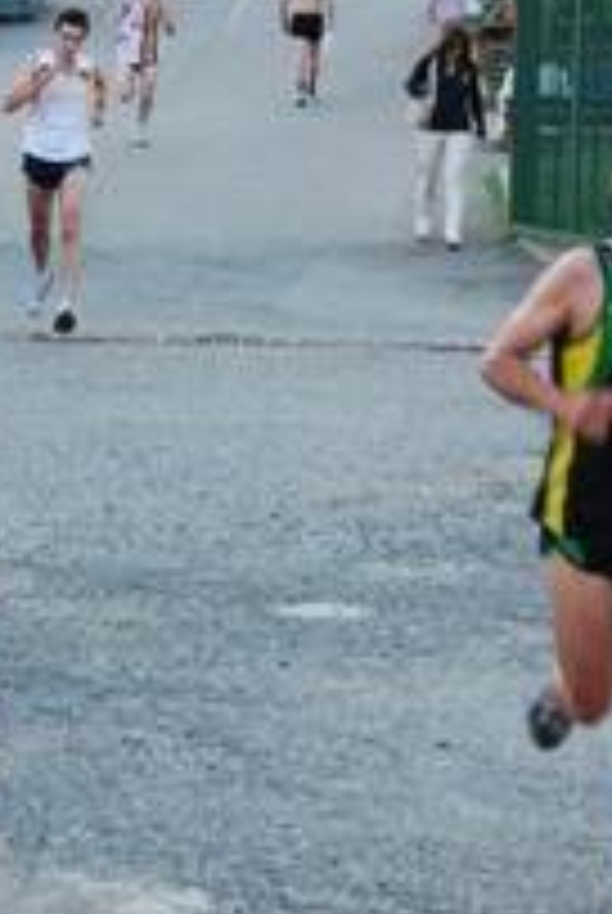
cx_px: 475
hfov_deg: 7.5
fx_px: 4653
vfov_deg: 11.2
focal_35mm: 183
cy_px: 270
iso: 800
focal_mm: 55
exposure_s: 1/80
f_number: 5.6
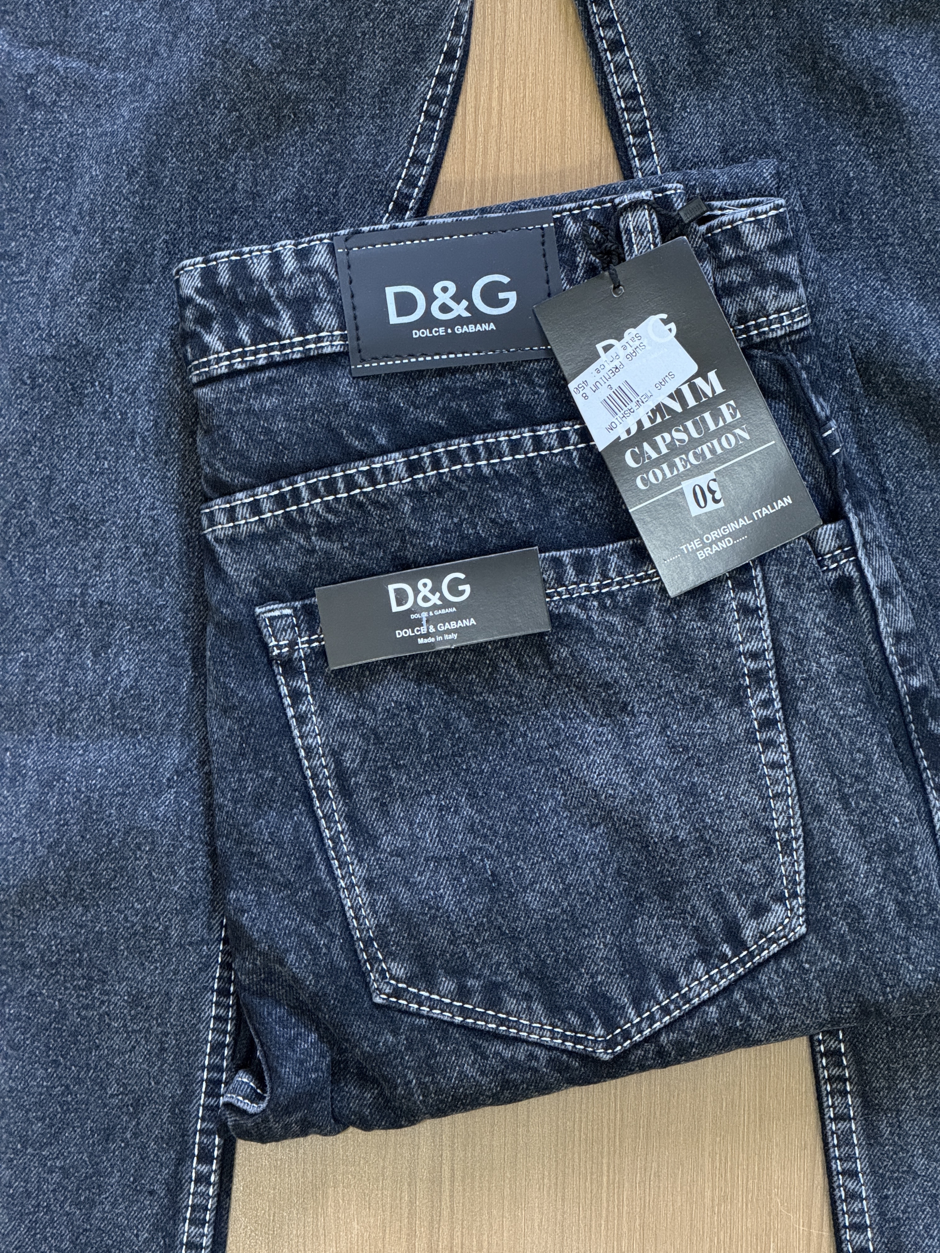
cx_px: 470
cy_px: 626
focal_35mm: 120
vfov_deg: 16.4
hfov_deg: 12.3
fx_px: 4345
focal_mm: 15.66
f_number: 2.8
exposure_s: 1/100
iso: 640
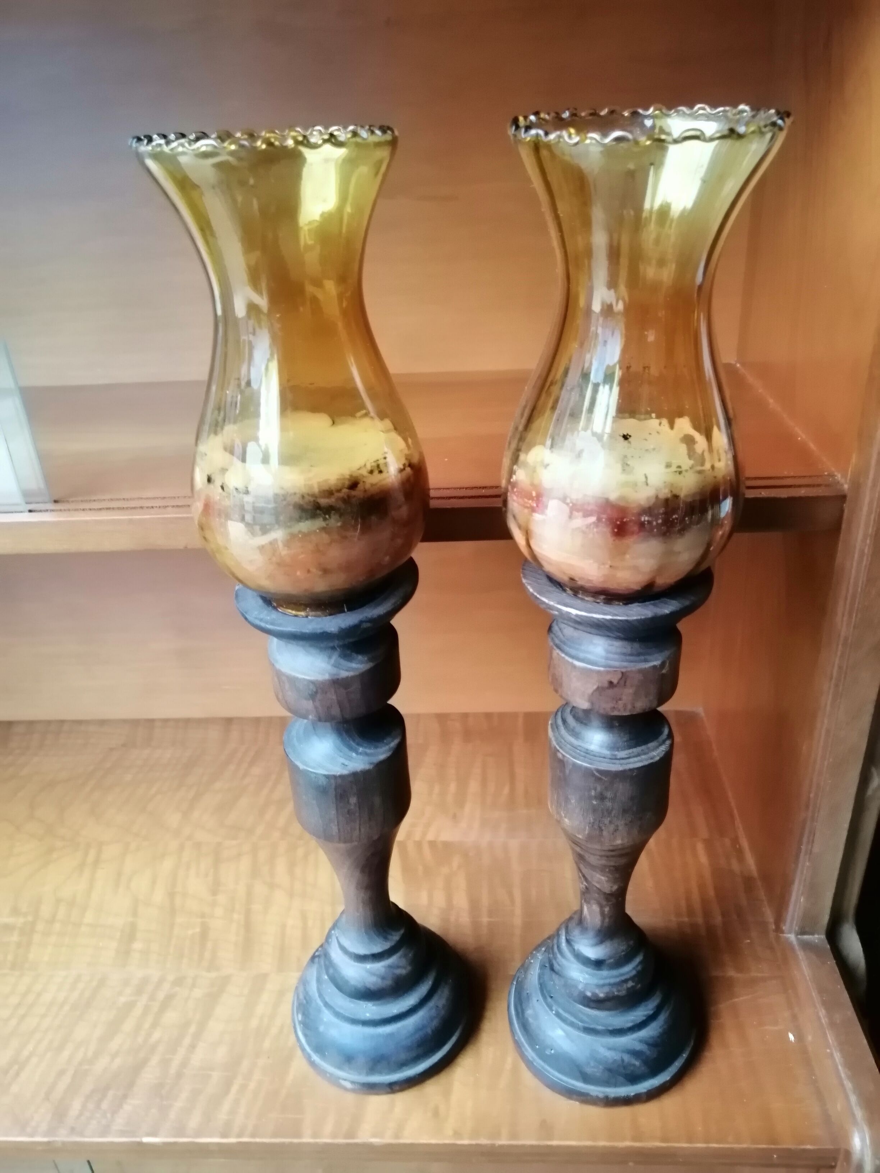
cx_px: 440
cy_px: 586
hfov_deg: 53.1
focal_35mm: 26
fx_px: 881
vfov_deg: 67.3
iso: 500
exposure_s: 1/25
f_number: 1.8
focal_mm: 3.96
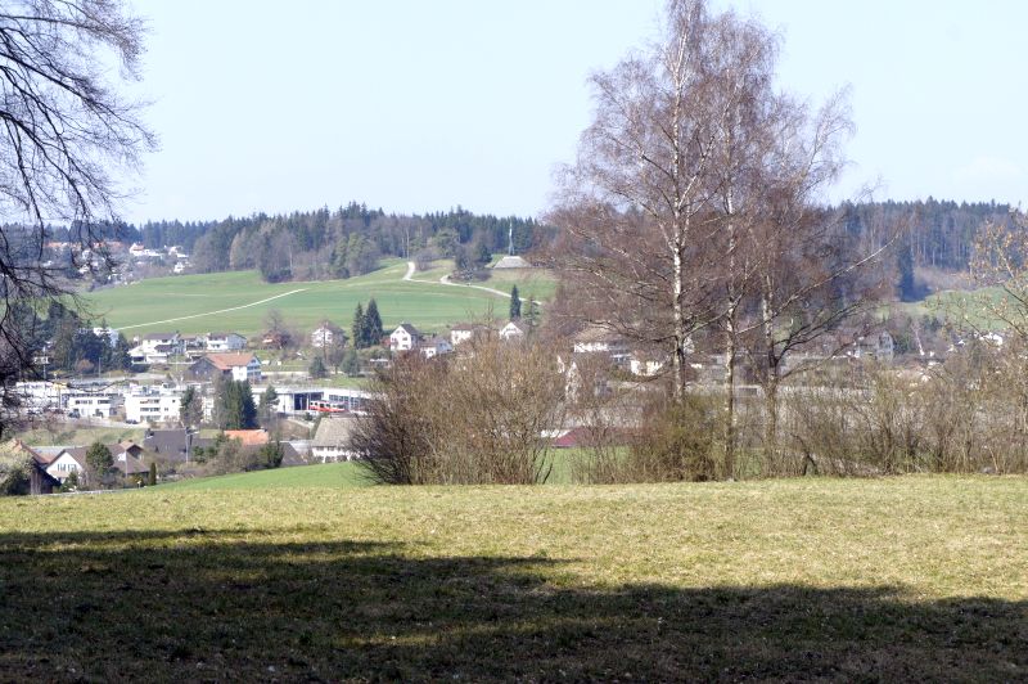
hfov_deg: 24.6
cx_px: 514
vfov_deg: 16.5
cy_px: 342
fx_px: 2354
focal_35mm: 82
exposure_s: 1/250
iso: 200
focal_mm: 55
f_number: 9
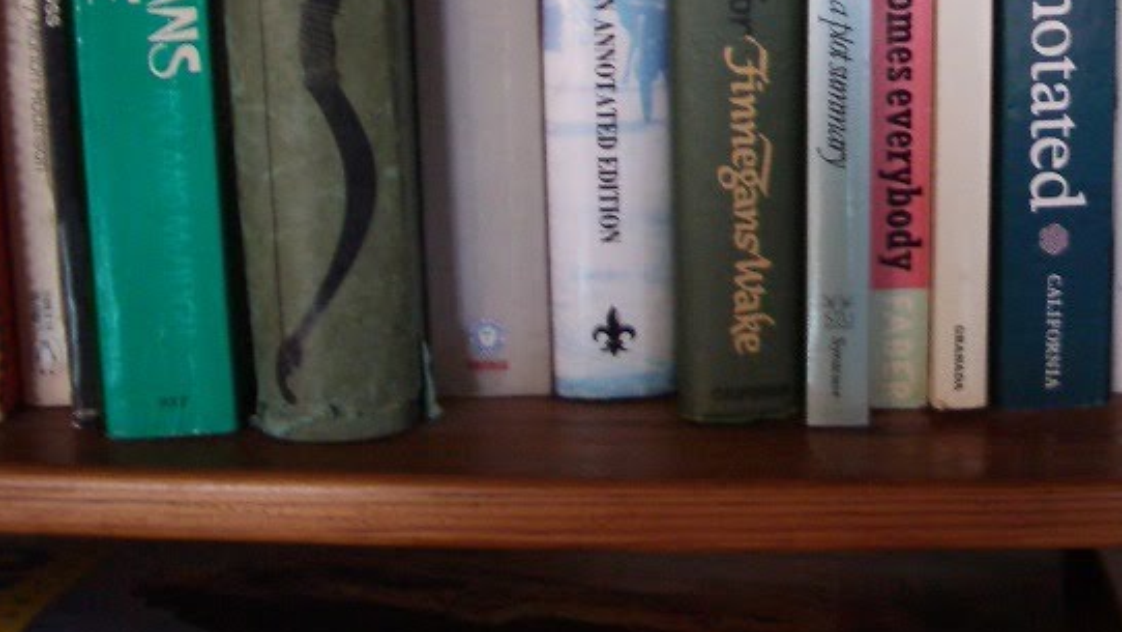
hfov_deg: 28.5
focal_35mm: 72
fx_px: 2142
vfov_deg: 16.5
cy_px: 15
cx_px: 942
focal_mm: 5.8
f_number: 2.6
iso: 200
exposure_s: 1/13
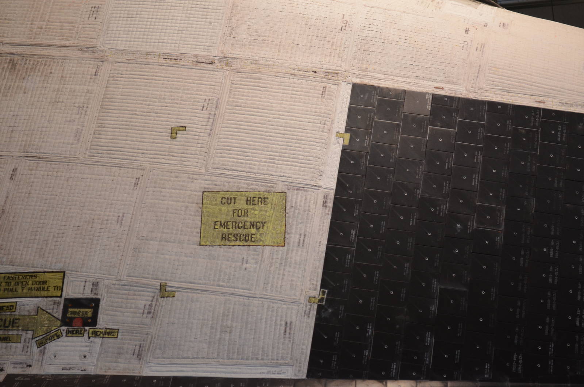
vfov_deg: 16.5
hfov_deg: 24.7
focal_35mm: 82
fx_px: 1336
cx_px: 292
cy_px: 194
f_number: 5.6
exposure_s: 1/60
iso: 900
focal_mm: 55
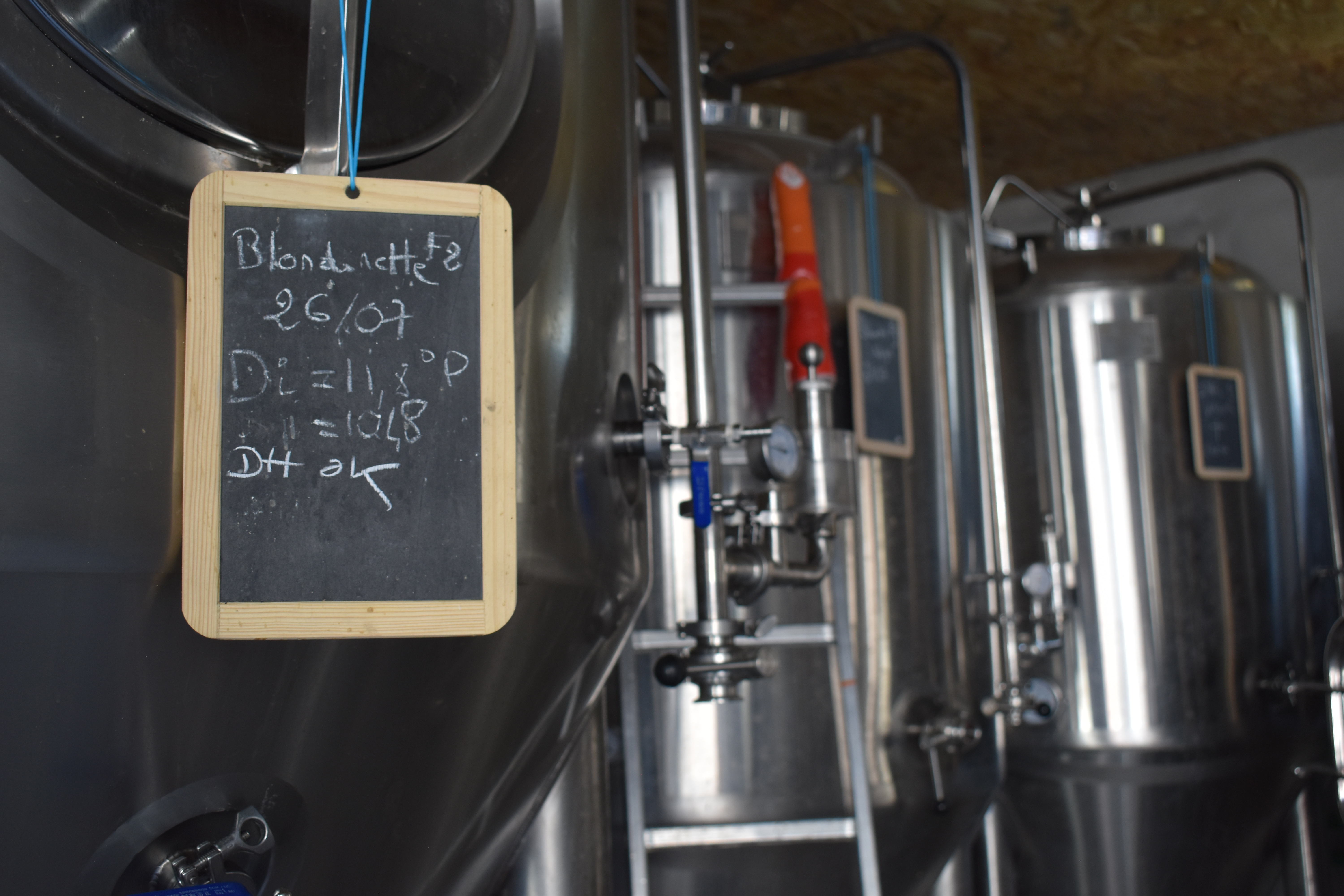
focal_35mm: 40
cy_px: 448
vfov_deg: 33.0
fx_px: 1512
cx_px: 672
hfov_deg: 47.9
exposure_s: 1/80
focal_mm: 27
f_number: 4.5
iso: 400
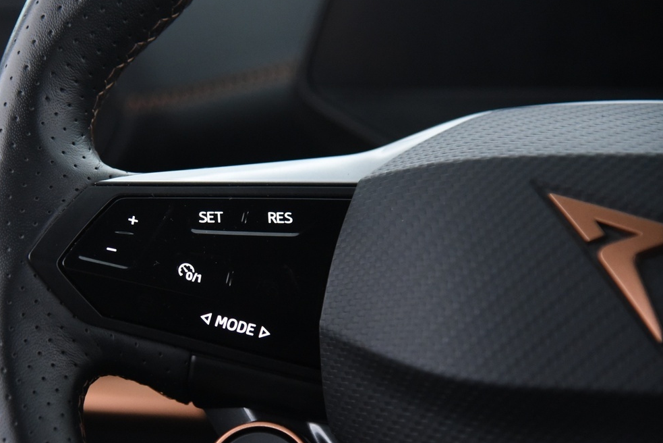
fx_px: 2487
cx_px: 121
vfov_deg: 10.2
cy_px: 247
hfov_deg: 15.1
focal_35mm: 135
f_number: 4
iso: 4000
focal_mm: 82
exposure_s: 1/25
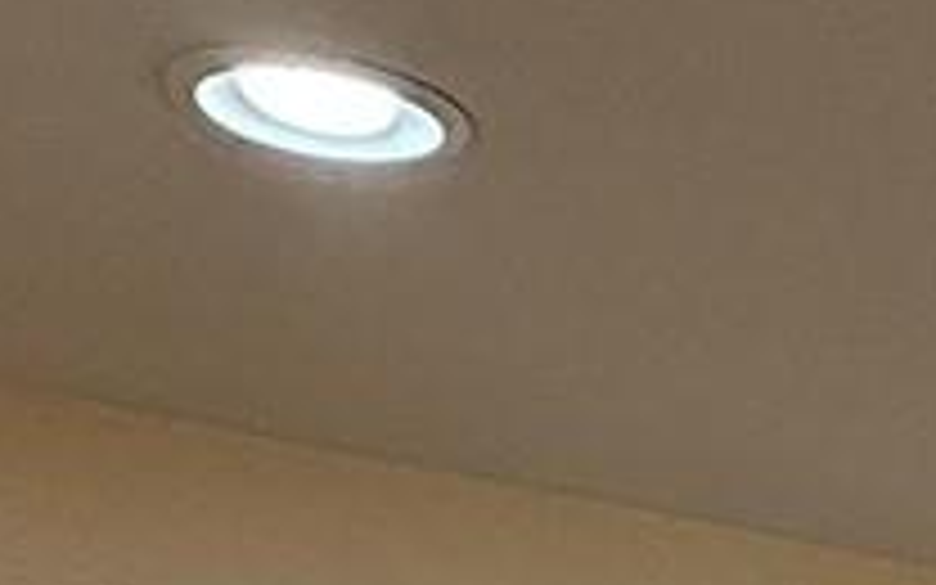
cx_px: 1899
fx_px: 2908
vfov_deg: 9.1
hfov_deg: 14.8
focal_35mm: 114
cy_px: 1804
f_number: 2.2
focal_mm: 2.22
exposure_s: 1/160
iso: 64
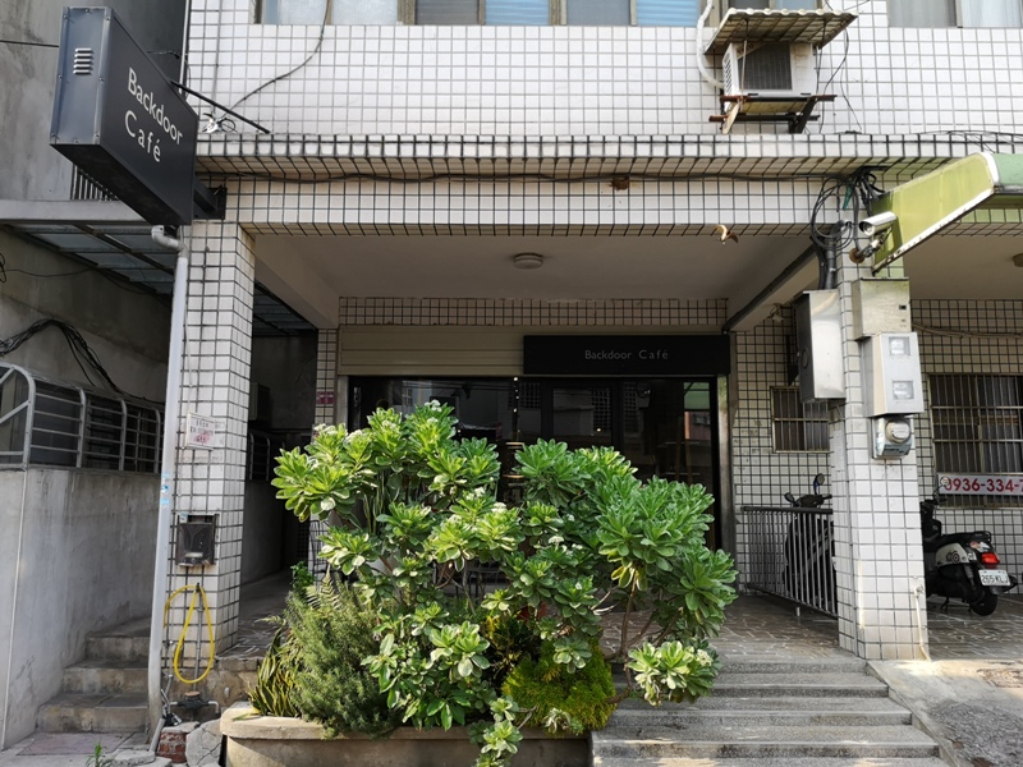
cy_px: 384
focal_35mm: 27
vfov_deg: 51.4
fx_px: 798
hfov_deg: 65.3
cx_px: 512
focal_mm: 3.95
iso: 160
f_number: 1.8
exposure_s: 1/900
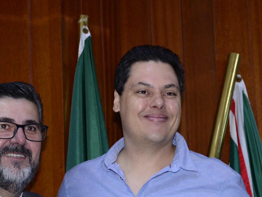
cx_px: 146
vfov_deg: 10.5
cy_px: 184
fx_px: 1067
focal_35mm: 141
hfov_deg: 14.0
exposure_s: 1/125
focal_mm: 66
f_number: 5.3
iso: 1600
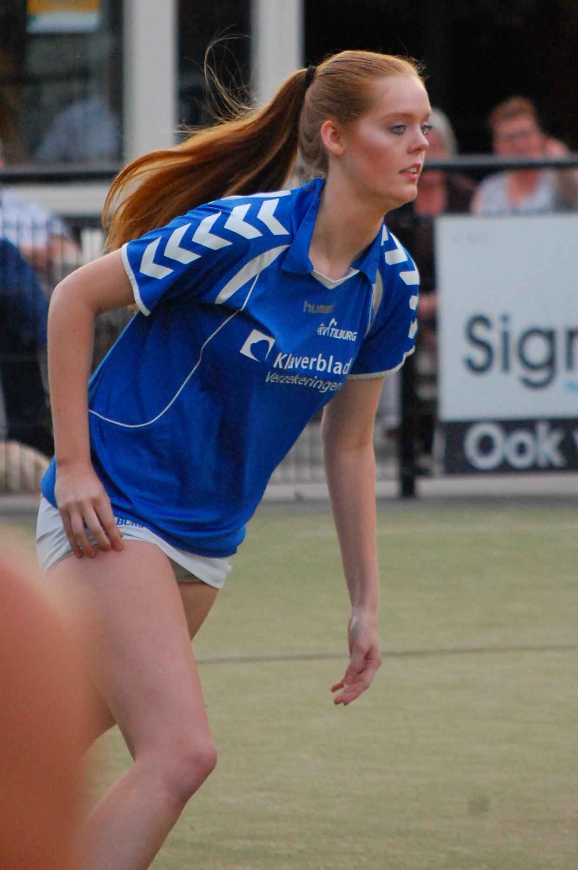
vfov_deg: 7.2
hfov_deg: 4.8
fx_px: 6876
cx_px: 289
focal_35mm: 285
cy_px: 435
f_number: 5.6
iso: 1600
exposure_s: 1/800
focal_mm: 190
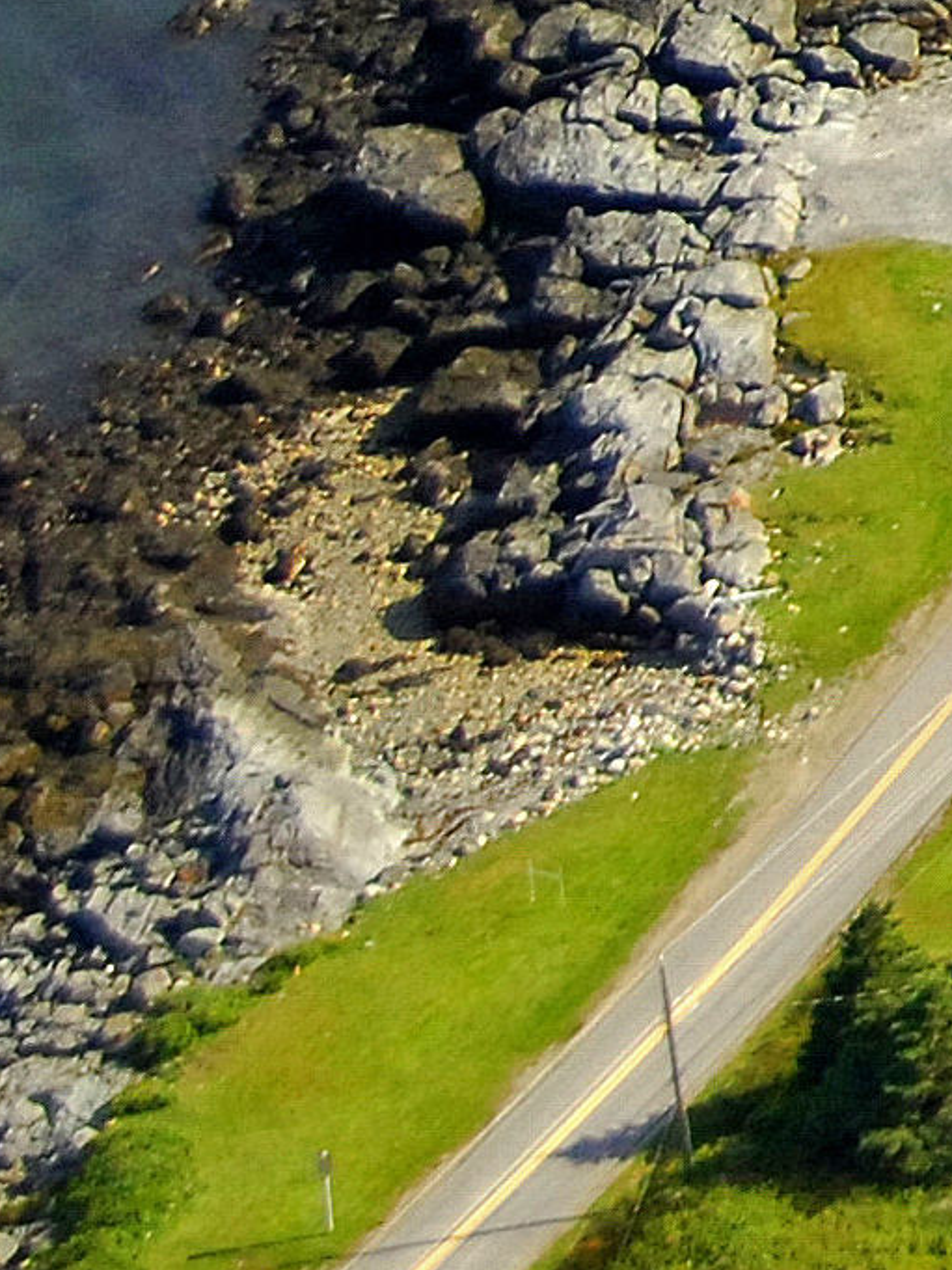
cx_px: 3242
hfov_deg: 4.4
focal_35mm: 317
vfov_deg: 6.2
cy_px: -750
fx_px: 11632
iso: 400
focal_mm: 35
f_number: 5
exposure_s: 1/1000
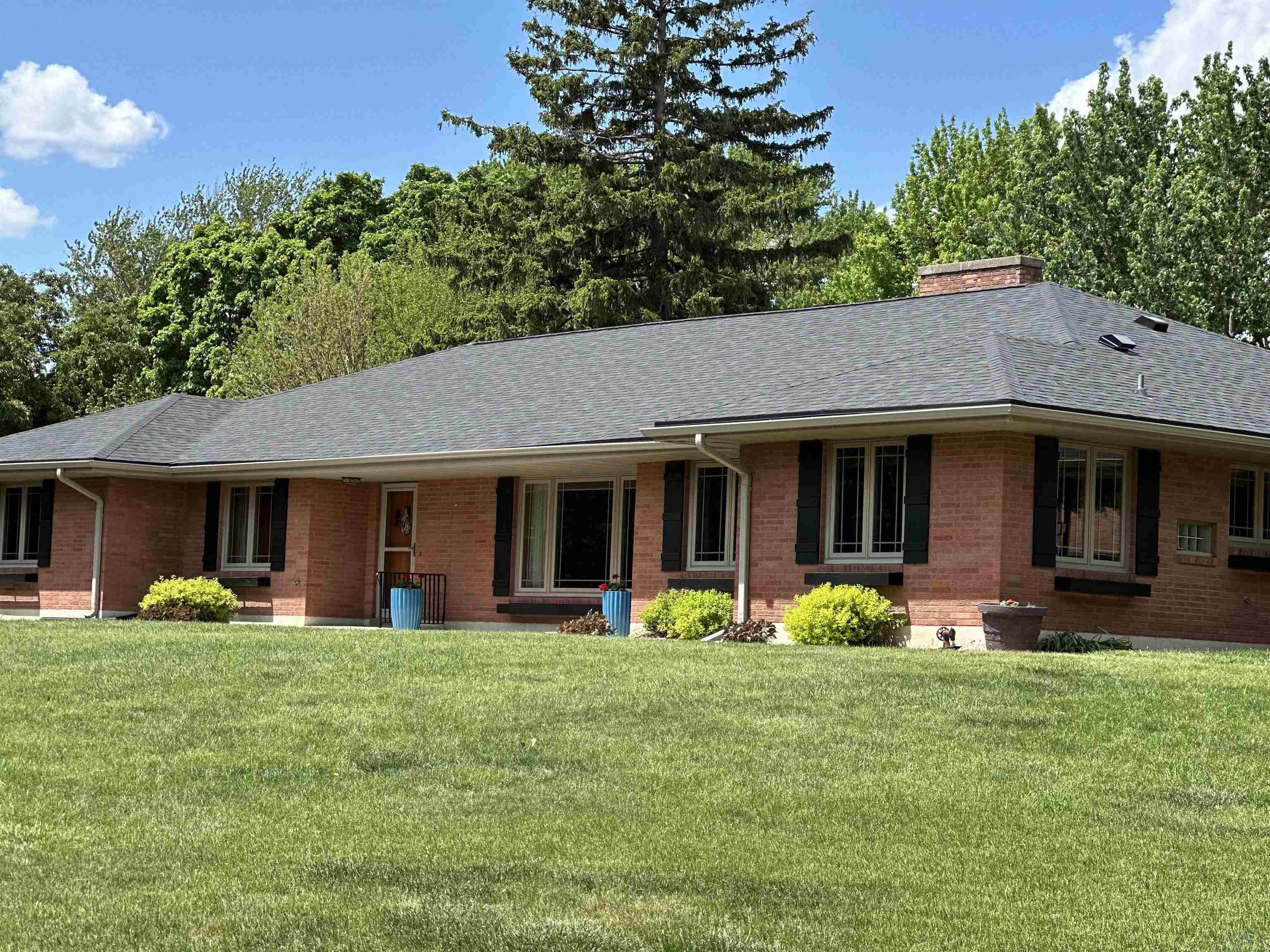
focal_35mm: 77
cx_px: 635
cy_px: 476
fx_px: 2825
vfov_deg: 19.1
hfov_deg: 25.3
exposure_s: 1/354
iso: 32
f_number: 2.8
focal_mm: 9
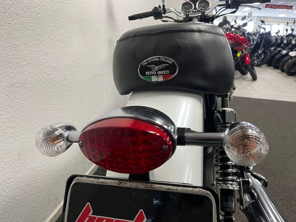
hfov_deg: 67.3
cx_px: 148
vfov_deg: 53.1
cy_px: 111
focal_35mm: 26
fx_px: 222
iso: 125
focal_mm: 5.1
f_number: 1.6
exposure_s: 1/50
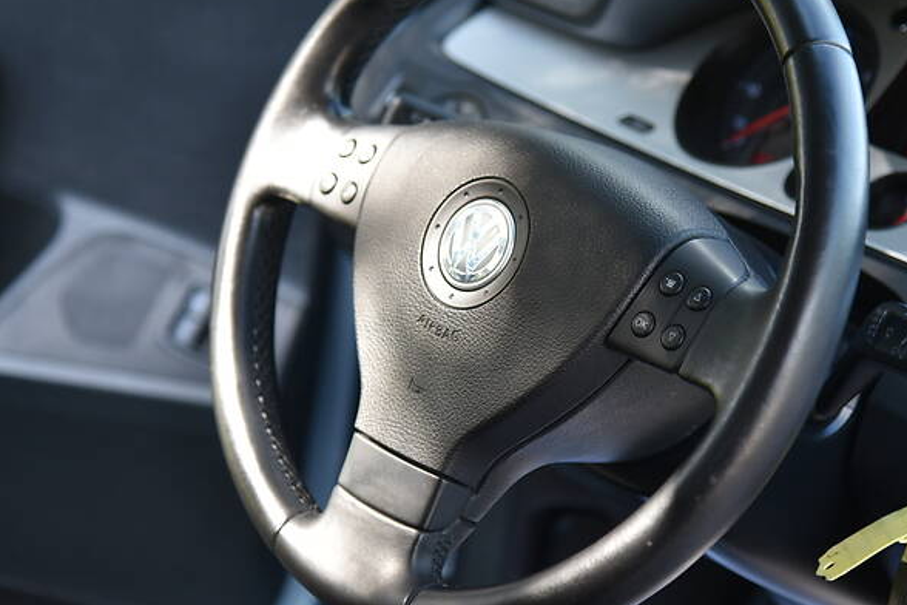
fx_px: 2948
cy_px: 229
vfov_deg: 11.7
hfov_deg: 17.5
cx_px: 467
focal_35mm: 117
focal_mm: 86
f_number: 4
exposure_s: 1/250
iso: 800
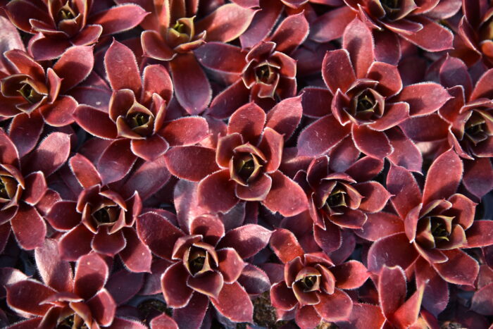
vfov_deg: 11.4
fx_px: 1644
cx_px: 246
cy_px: 164
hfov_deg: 17.1
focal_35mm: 120
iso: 100
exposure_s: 1/160
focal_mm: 120
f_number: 4
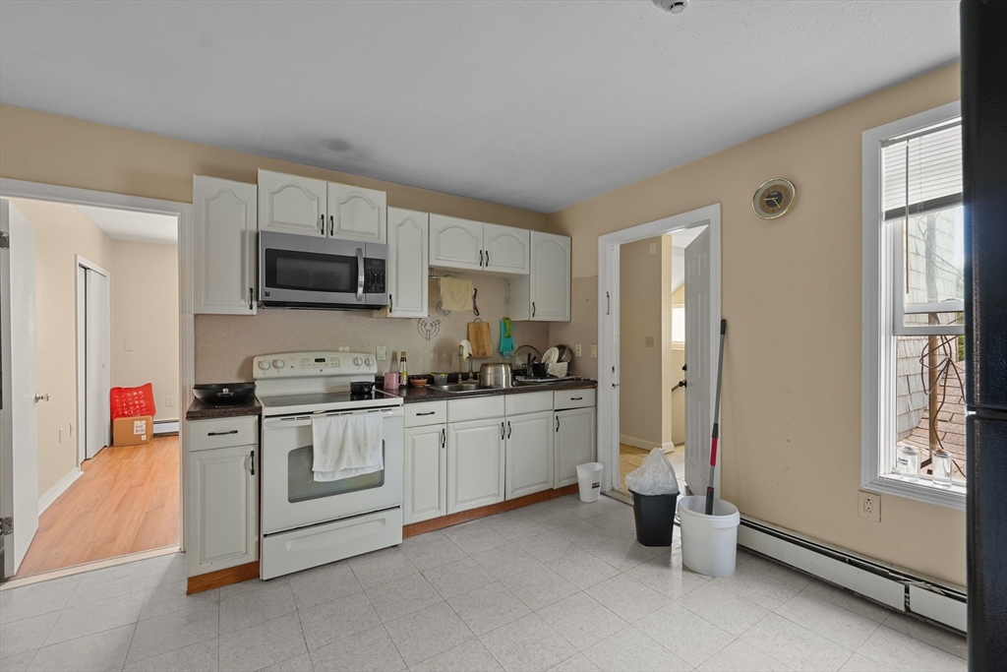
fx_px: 420
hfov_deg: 100.4
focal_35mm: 15
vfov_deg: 77.3
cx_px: 504
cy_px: 336
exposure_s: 1/4
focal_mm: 10
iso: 500
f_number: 8
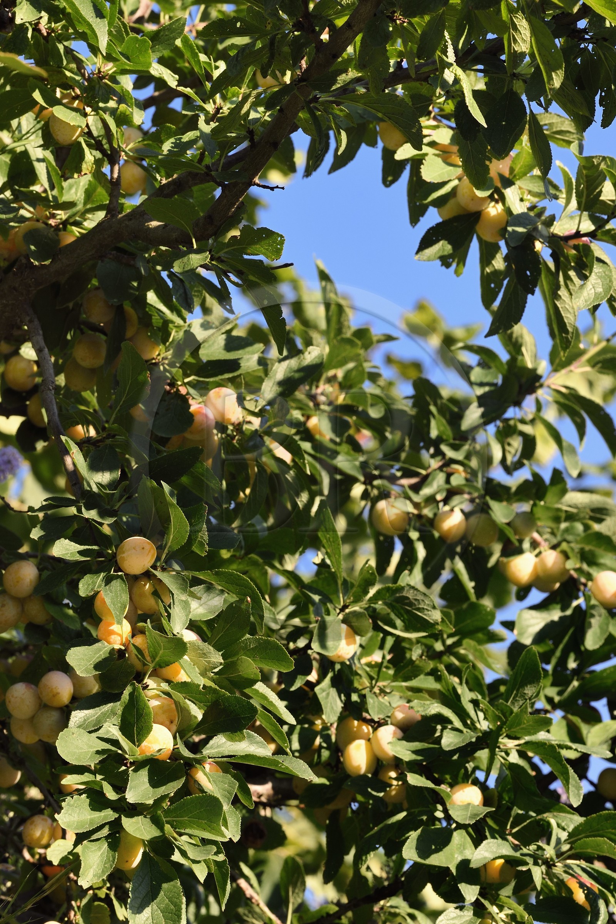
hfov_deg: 6.9
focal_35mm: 200
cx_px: 308
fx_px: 5131
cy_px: 462
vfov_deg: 10.3
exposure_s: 1/160
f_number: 13
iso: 400
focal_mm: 200
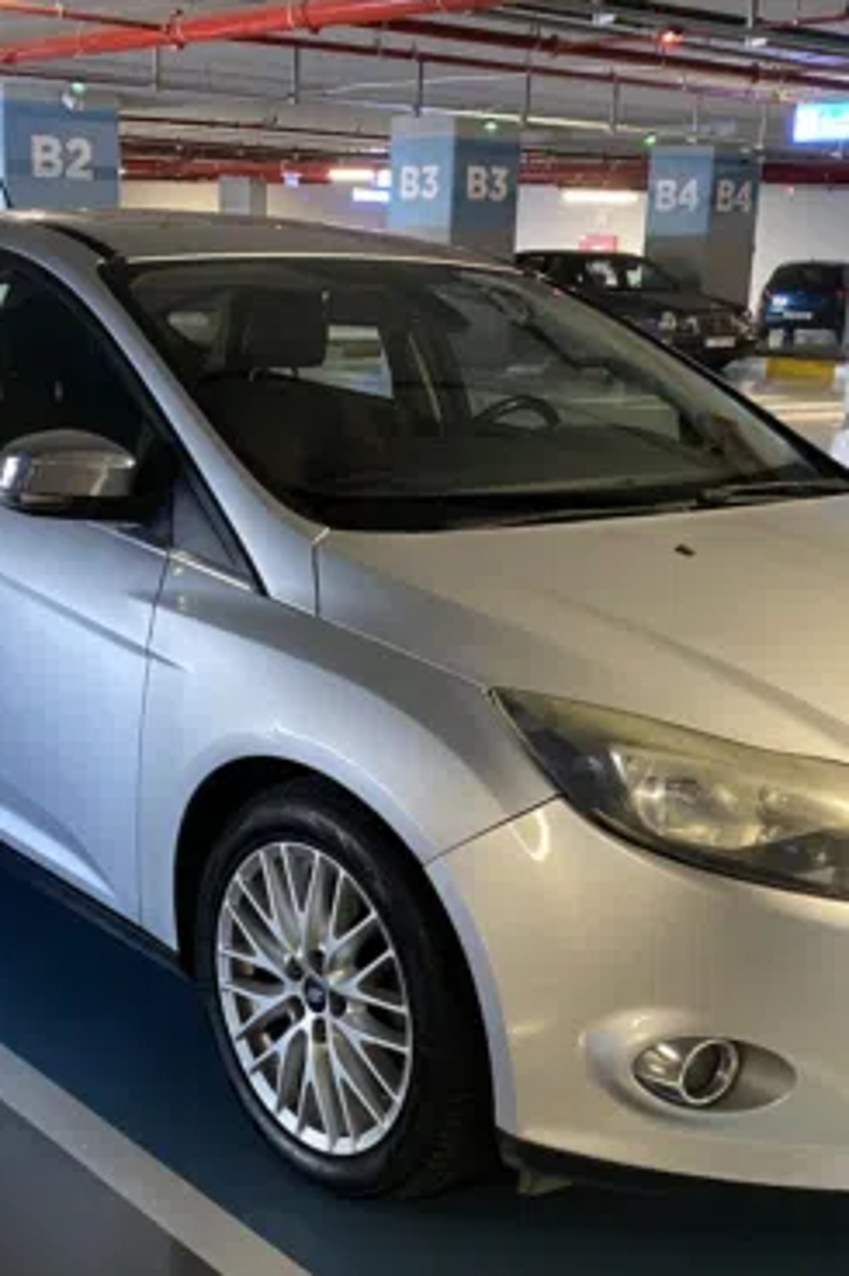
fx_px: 1664
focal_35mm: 47
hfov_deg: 28.6
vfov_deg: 41.8
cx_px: 350
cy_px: 728
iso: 400
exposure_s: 1/50
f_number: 1.8
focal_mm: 4.25
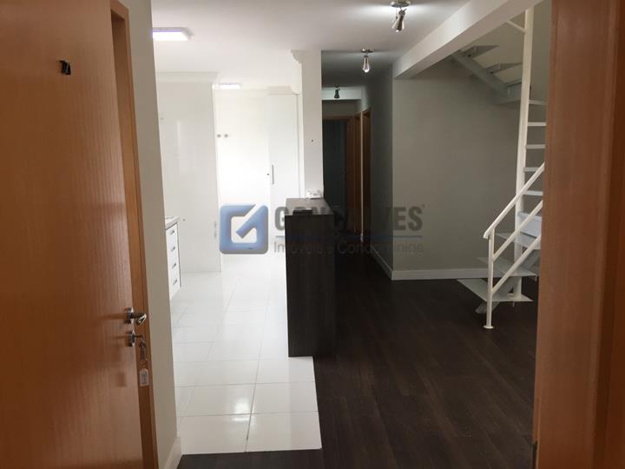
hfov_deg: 61.7
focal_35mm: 29
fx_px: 524
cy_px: 234
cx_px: 312
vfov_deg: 48.2
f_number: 2.2
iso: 50
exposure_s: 1/120
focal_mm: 4.15
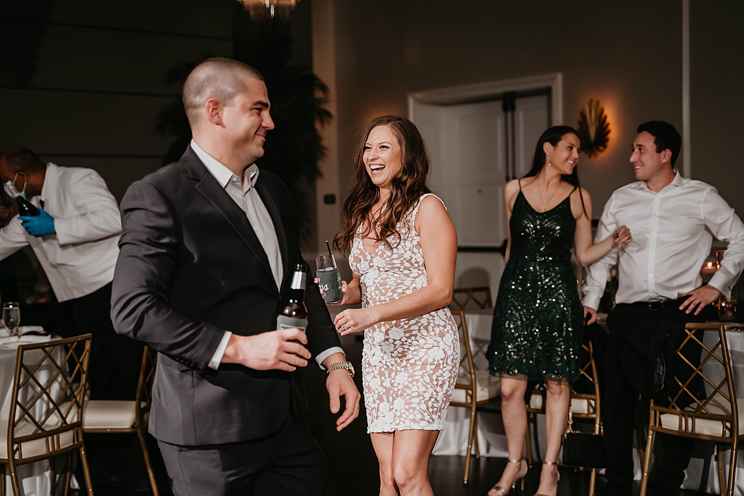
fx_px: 1240
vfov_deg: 22.6
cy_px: 248
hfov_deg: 33.4
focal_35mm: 60
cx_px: 372
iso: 800
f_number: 2.8
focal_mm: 60
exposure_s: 1/250
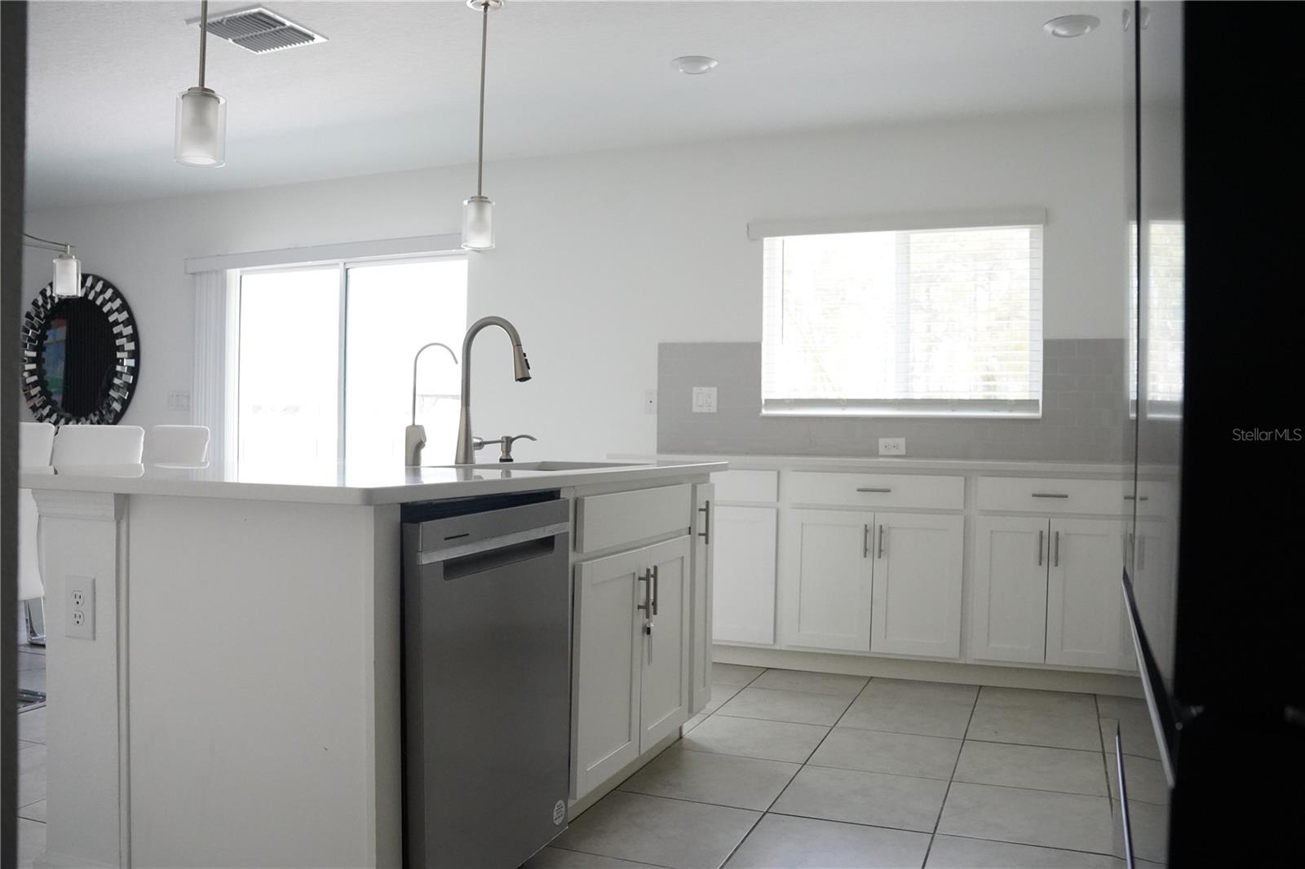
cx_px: 652
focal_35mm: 29
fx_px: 1055
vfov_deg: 44.8
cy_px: 434
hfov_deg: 63.5
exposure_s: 1/1250
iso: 10000
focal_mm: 29.1
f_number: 5
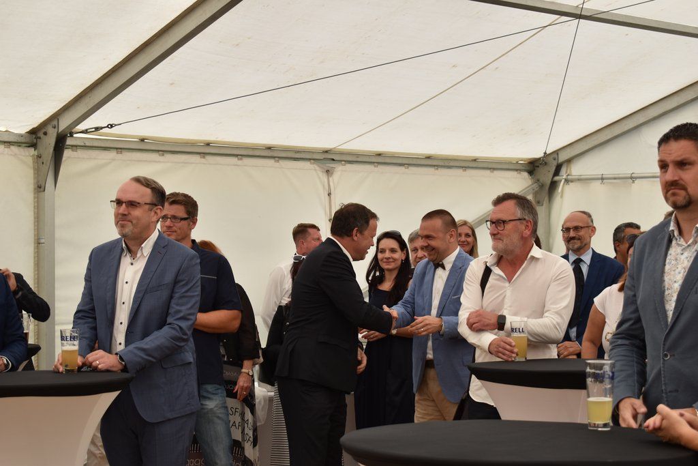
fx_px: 1396
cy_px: 233
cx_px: 349
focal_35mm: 72
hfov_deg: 28.1
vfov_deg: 18.9
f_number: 5.6
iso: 100
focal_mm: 48
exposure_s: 1/125
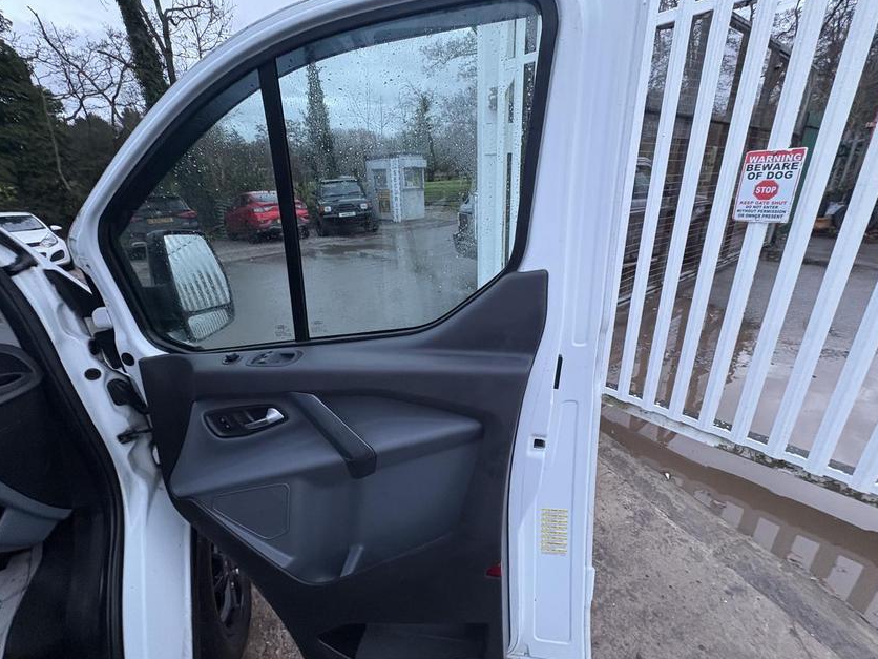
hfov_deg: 98.2
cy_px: 324
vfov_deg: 81.7
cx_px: 433
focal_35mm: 15
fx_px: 380
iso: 320
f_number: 2.2
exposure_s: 1/60
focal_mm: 2.22
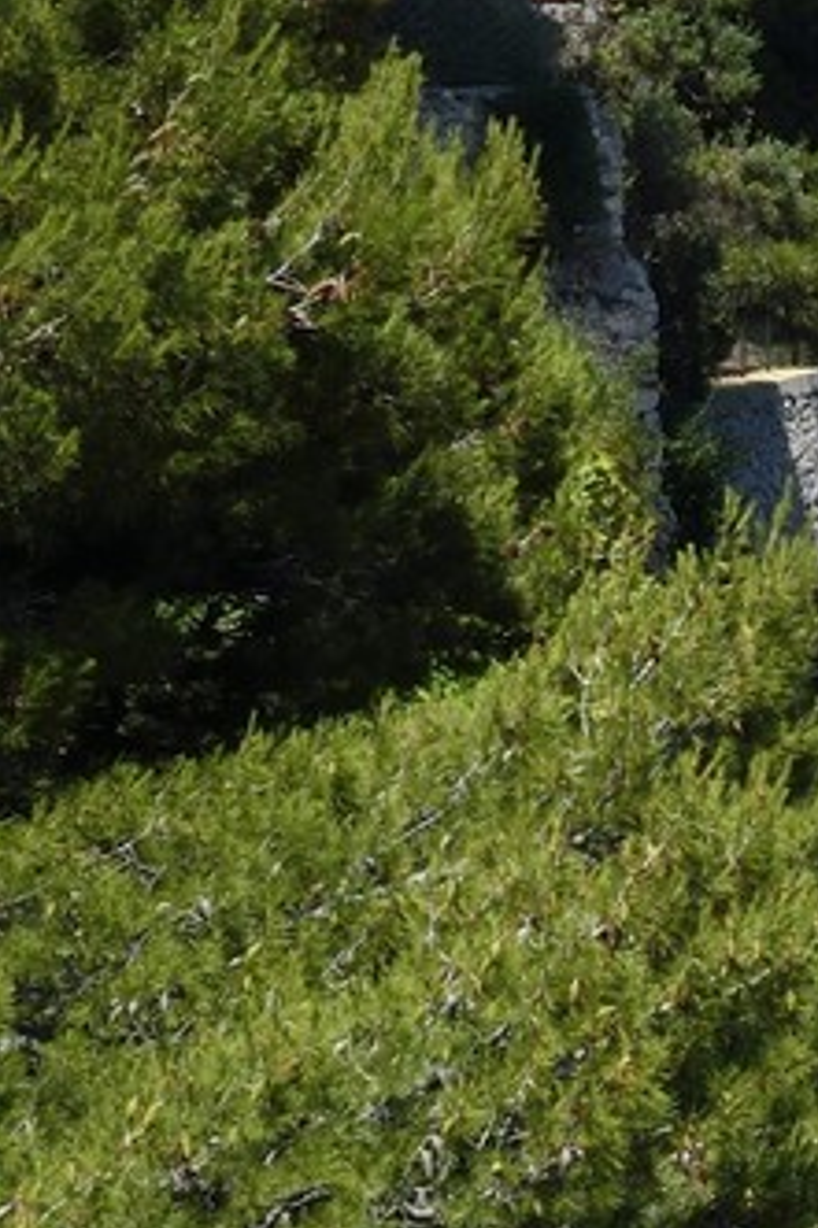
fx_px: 6584
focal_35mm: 193
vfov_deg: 10.5
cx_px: 1967
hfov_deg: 6.7
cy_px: -152
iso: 200
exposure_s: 1/250
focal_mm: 40
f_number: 13
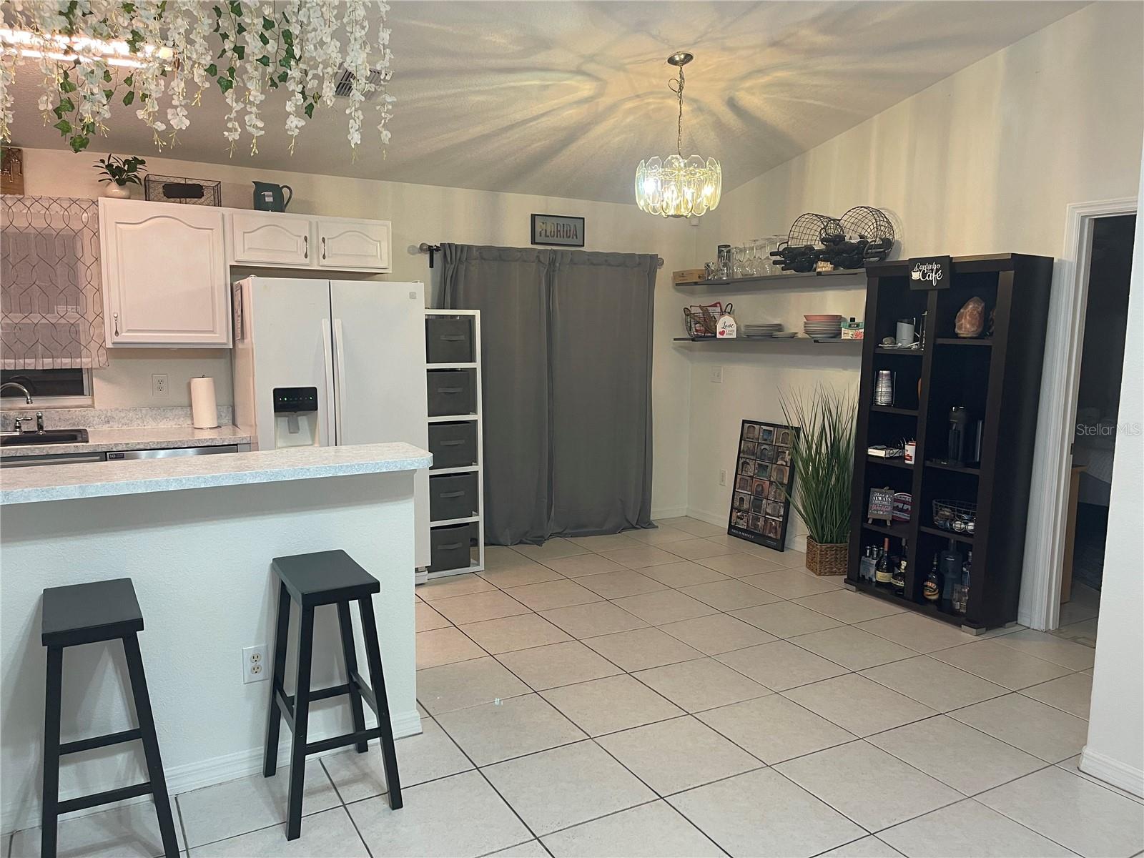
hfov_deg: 69.4
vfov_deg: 54.9
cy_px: 429
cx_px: 572
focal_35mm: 25
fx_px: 826
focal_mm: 5.1
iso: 160
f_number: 1.6
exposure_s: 1/60
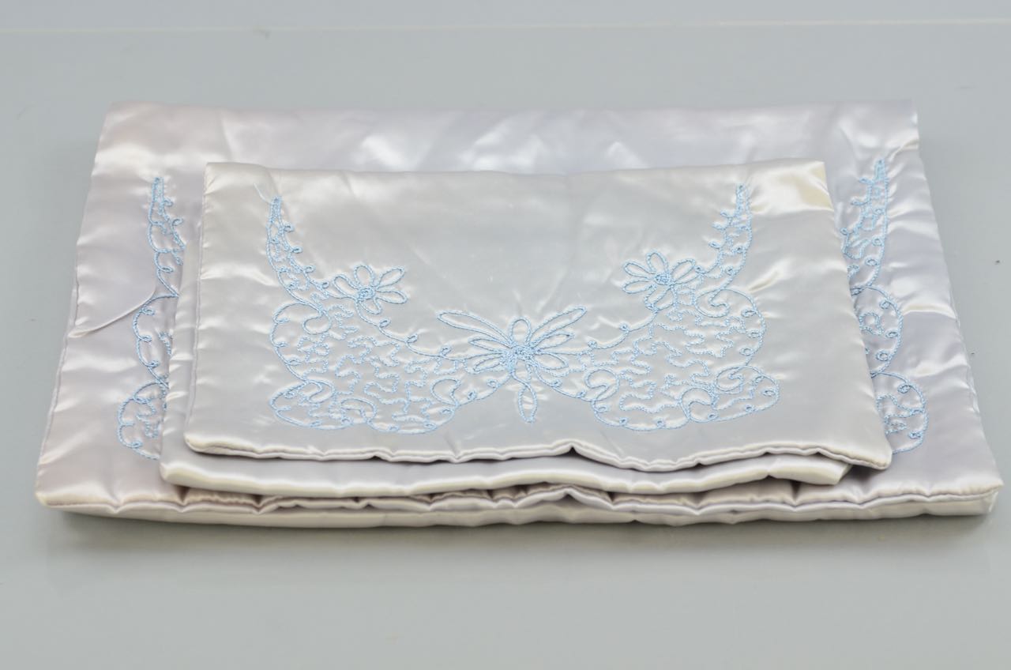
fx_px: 2522
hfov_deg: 22.7
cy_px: 335
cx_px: 506
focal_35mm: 90
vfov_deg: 15.1
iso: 500
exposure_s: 1/125
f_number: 5.6
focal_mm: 60
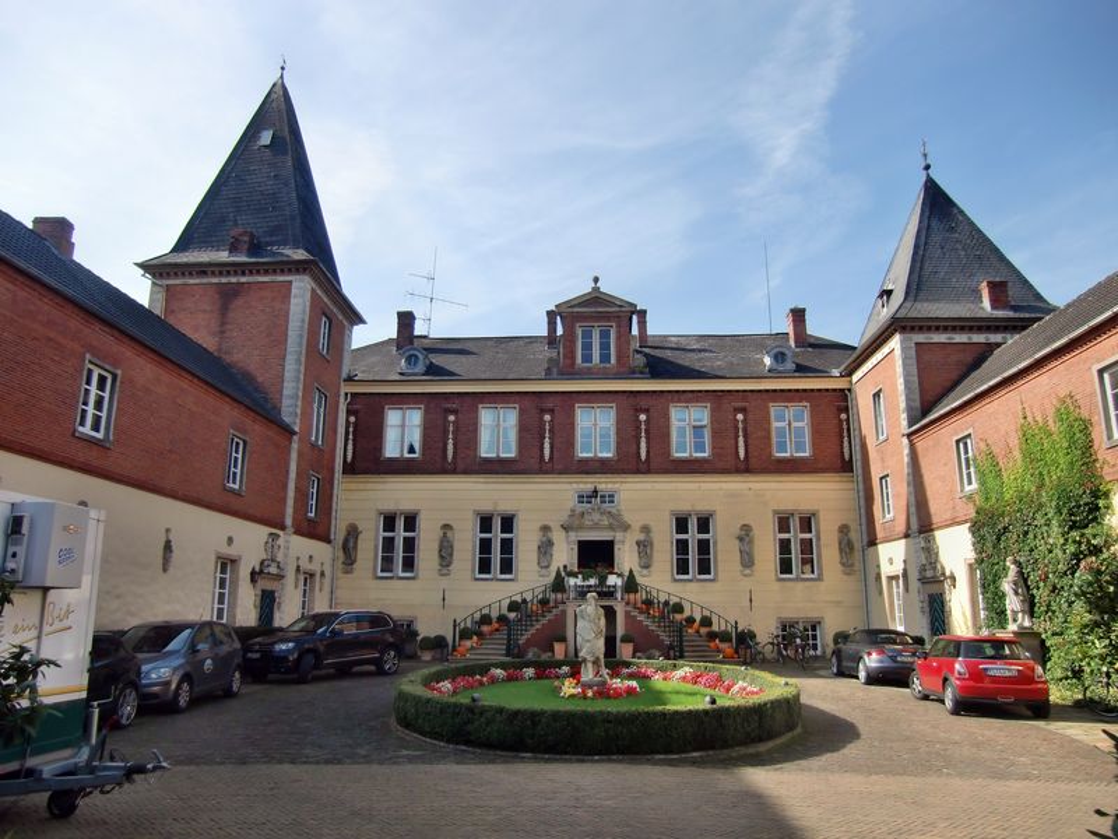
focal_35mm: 24
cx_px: 559
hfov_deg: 71.6
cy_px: 420
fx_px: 775
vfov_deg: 56.8
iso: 64
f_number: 3.2
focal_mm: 4.3
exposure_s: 1/640
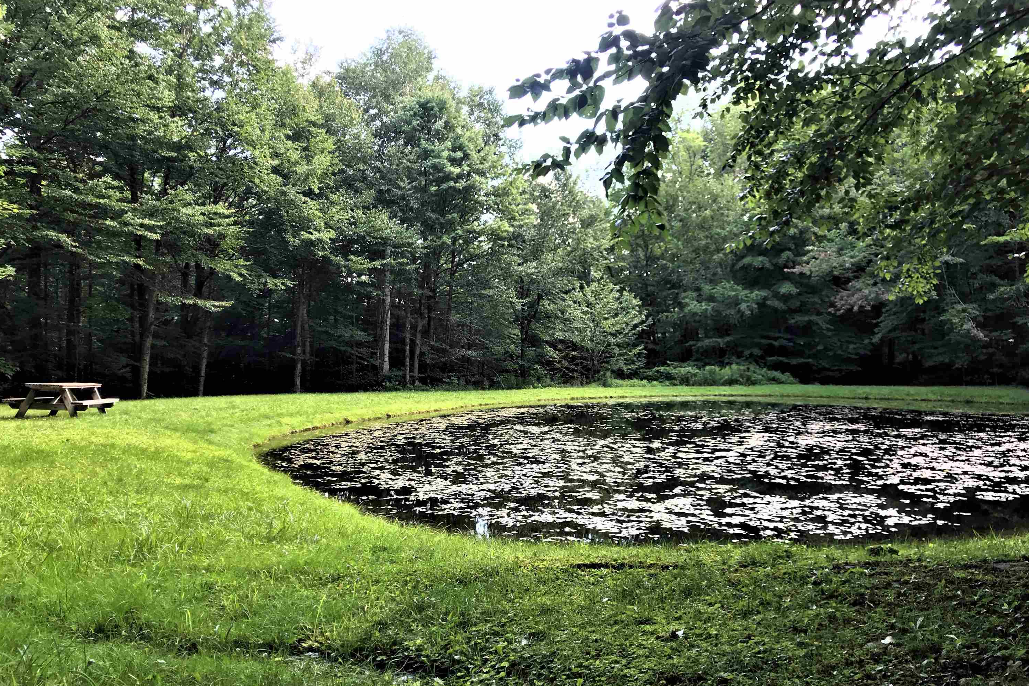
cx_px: 528
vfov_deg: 43.6
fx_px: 857
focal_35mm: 30
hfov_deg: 61.9
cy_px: 368
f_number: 1.8
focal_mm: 3.99
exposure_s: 1/101
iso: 20
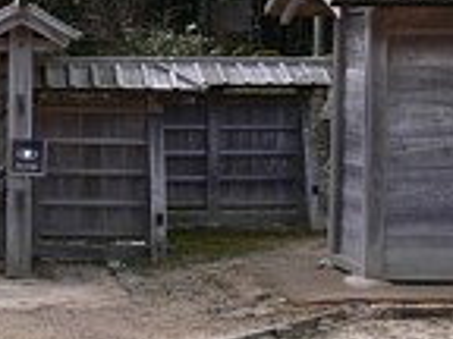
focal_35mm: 97
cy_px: 75
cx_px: -113
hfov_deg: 18.9
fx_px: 1269
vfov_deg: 15.2
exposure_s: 1/100
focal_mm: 7.4
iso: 80
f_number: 5.6
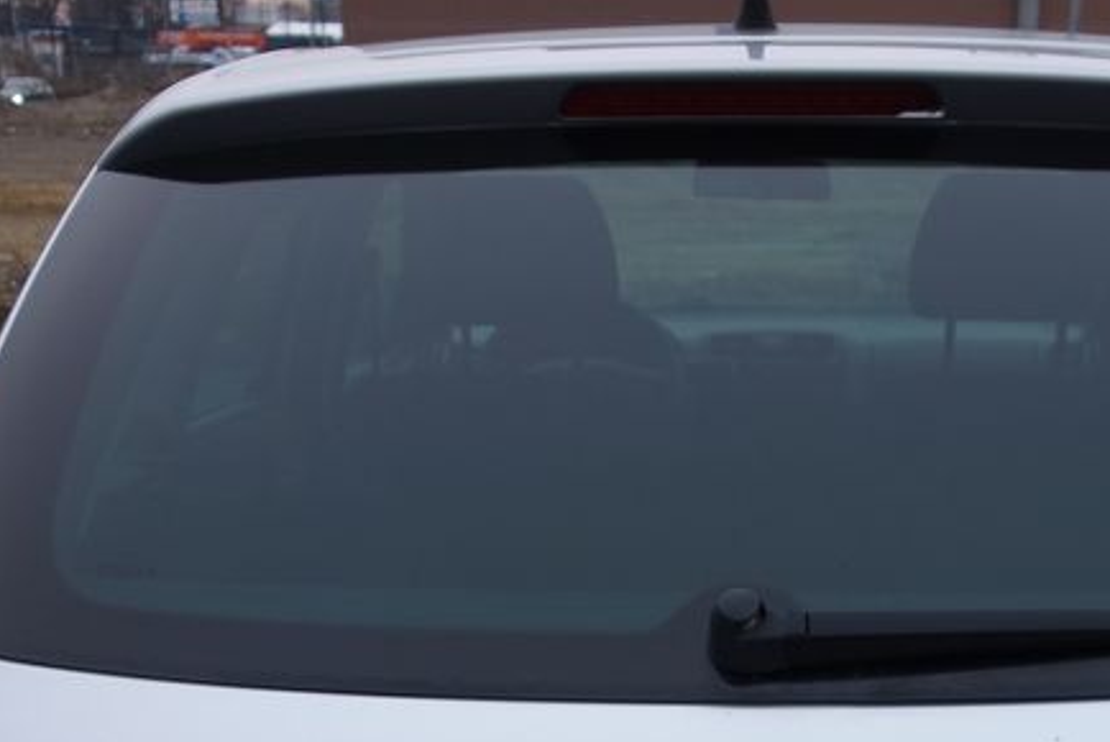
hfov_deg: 30.3
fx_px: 2036
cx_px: 711
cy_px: 869
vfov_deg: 19.5
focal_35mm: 66
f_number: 2.2
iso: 125
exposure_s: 1/200
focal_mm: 10.4
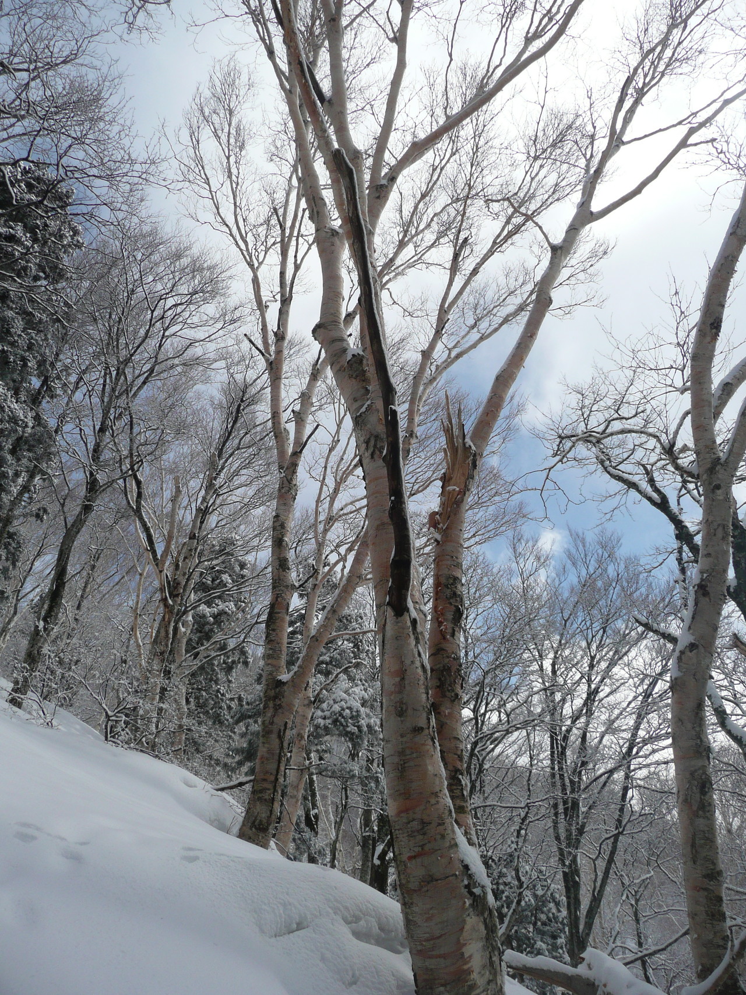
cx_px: 373
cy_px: 498
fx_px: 805
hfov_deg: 49.7
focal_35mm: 28
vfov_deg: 63.4
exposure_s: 1/320
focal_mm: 4.6
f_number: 8
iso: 100
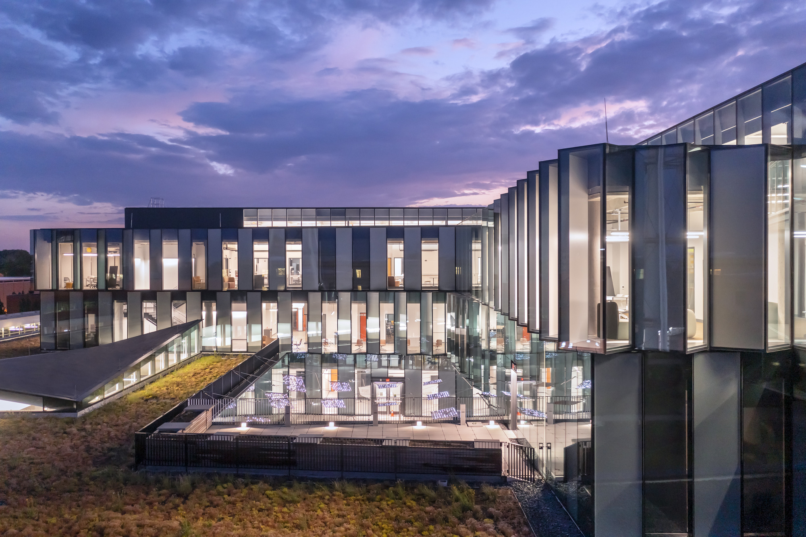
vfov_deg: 46.4
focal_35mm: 28
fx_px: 627
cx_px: 403
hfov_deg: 65.5
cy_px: 268
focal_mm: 10.26
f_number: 2.8
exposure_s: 1/10
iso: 400
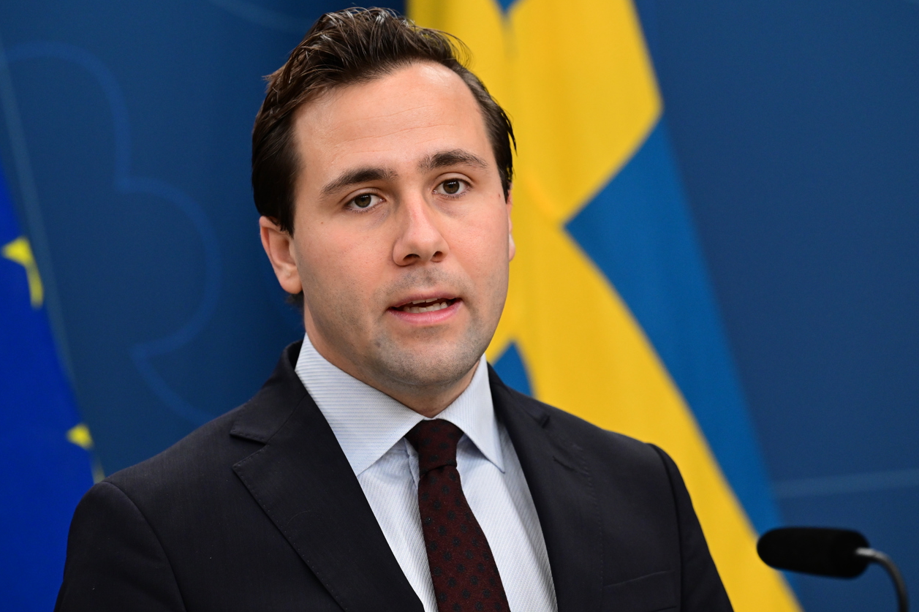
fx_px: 4695
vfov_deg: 7.5
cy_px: 282
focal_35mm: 184
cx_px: 476
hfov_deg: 11.2
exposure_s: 1/400
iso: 2500
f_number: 4.5
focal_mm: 170
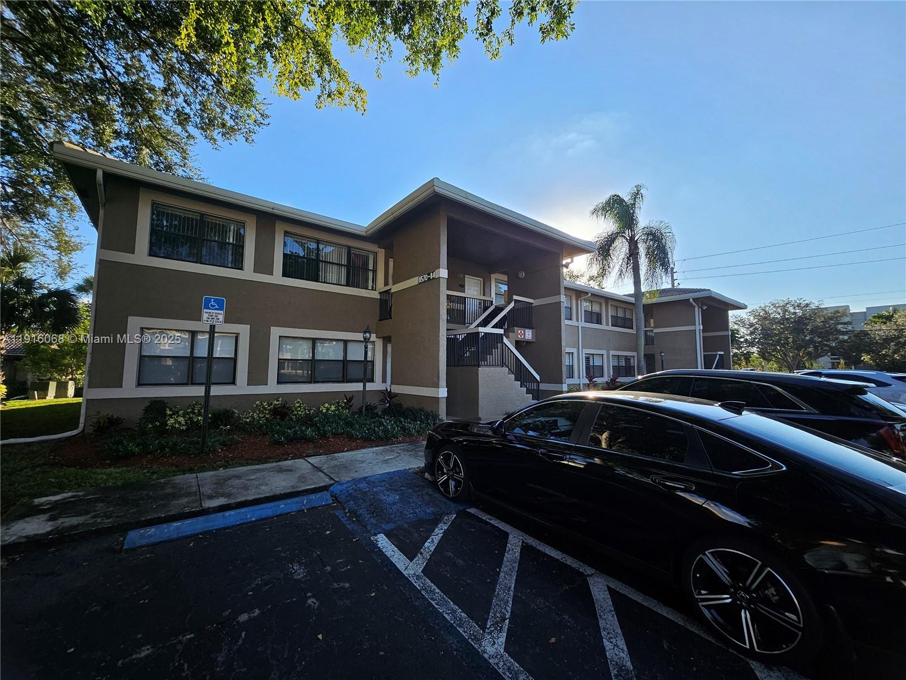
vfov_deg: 89.9
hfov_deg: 106.2
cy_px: 340
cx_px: 453
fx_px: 340
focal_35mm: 13
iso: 32
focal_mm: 1.74
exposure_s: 1/507
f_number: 2.2
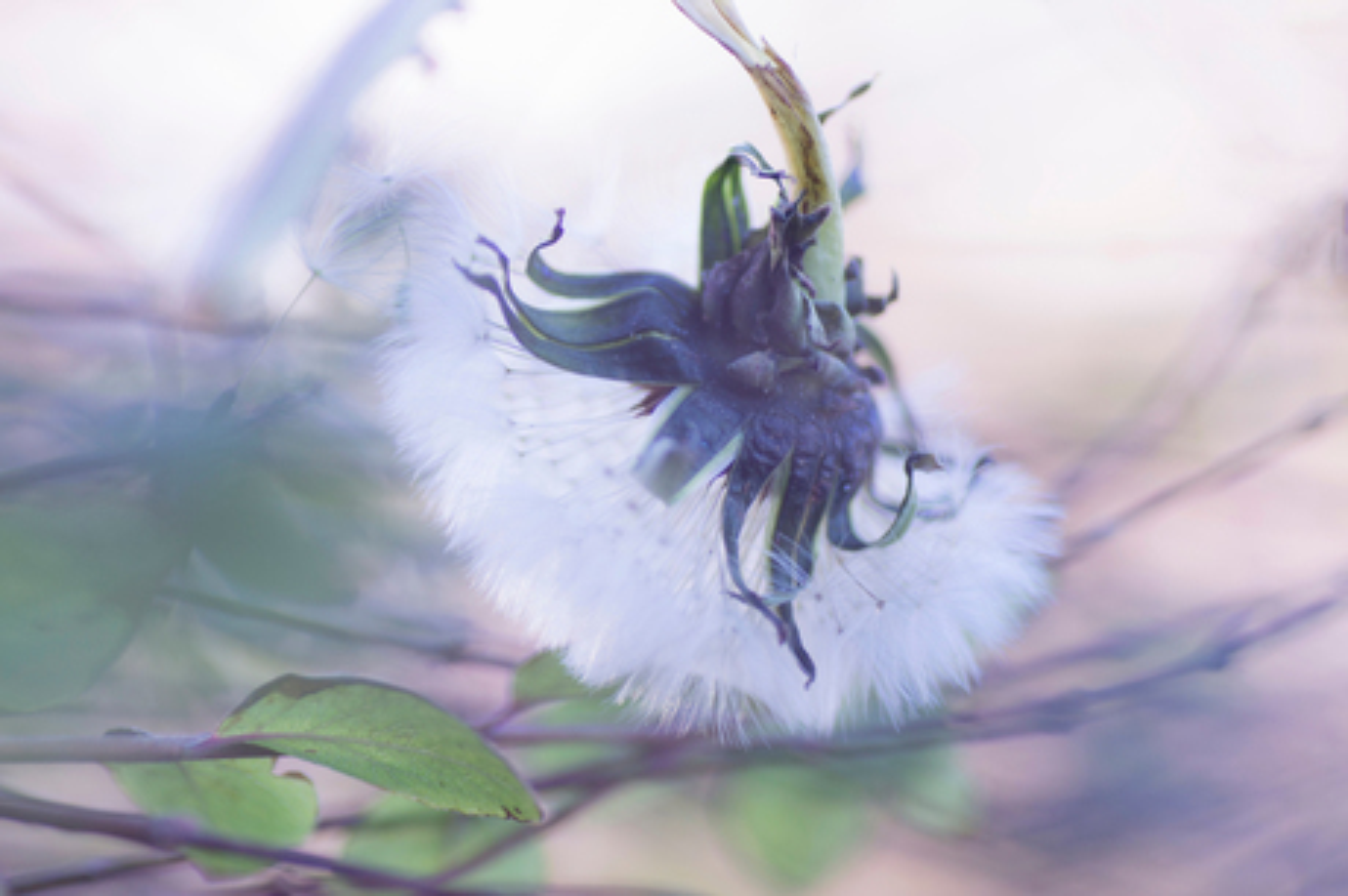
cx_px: 674
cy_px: 448
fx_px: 5051
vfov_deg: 10.1
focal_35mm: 135
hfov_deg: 15.2
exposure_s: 1/100
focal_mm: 90
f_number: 2.8
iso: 200
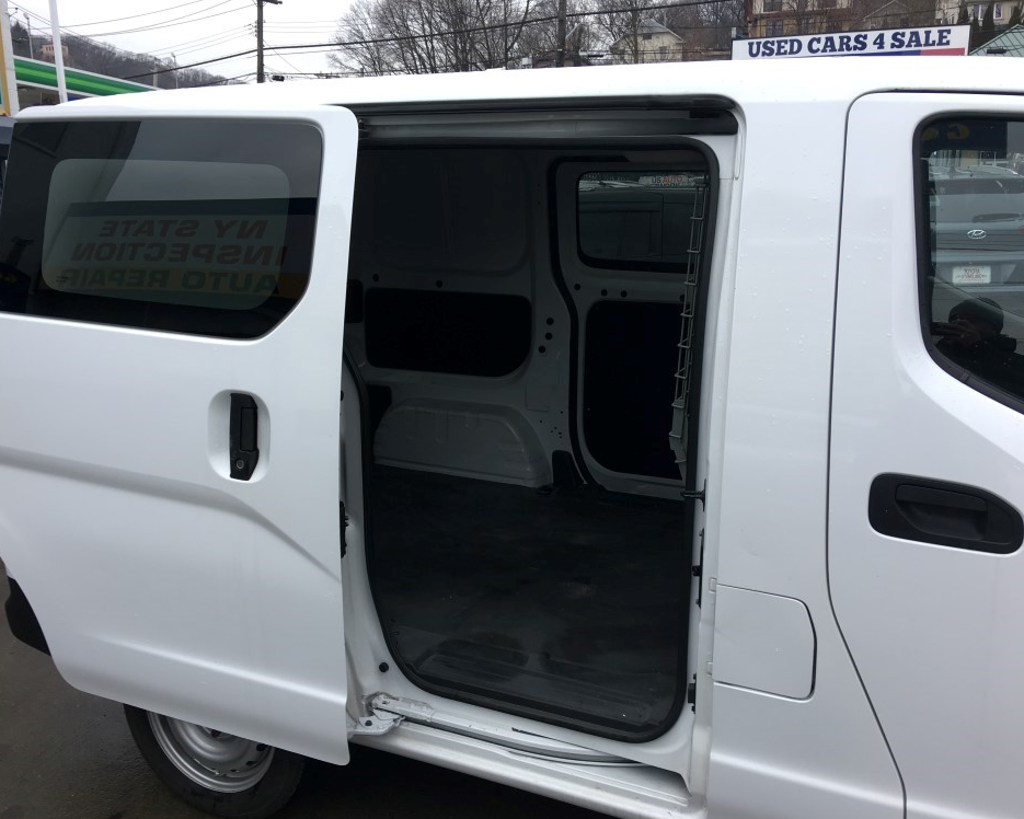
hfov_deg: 57.1
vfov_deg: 47.1
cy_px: 419
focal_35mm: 31
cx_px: 485
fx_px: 939
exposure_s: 1/262
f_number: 2.2
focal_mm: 4.15
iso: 25
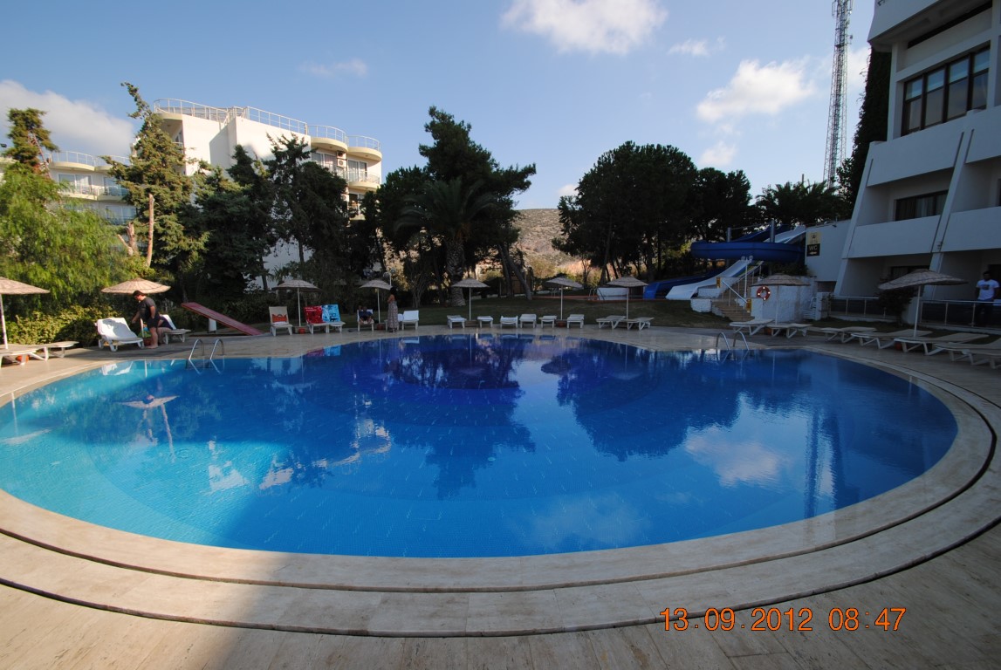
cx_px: 500
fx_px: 418
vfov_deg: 77.5
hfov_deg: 100.3
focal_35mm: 15
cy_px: 335
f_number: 8
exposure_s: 1/200
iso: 100
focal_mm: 10
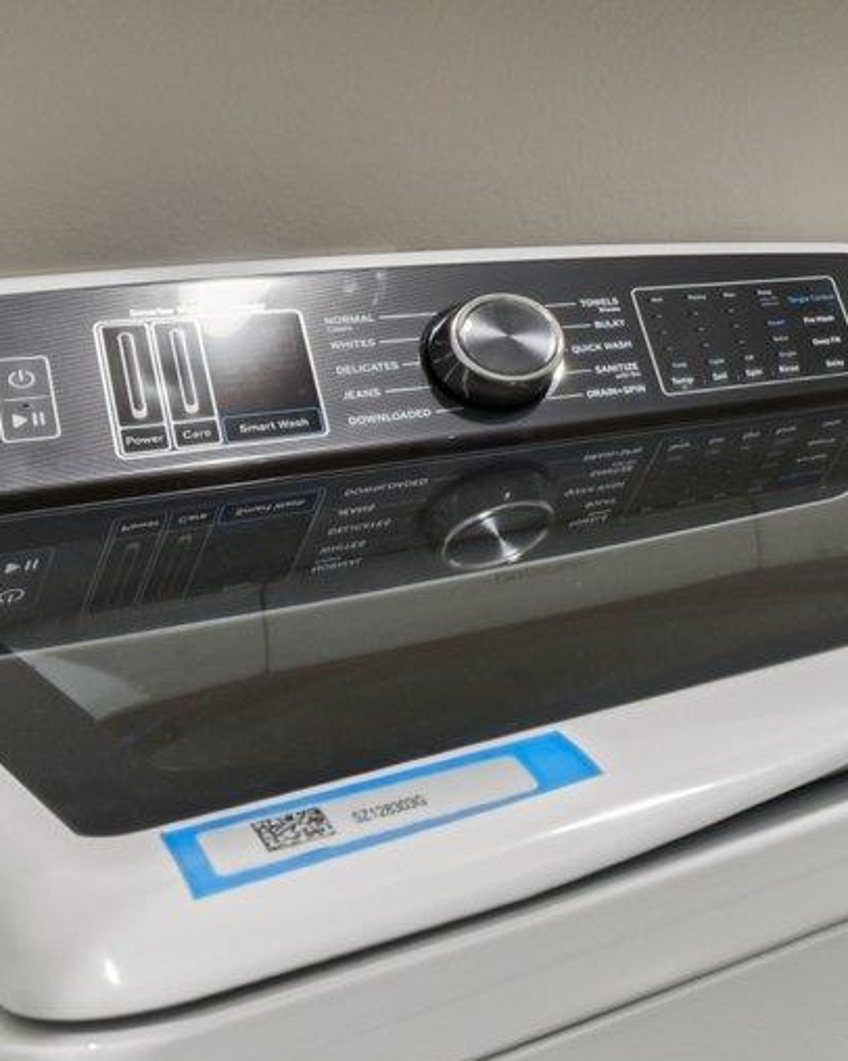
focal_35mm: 53
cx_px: 1466
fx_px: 1664
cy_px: 140
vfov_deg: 33.8
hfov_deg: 21.0
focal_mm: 14
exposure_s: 1/6
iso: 400
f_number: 8
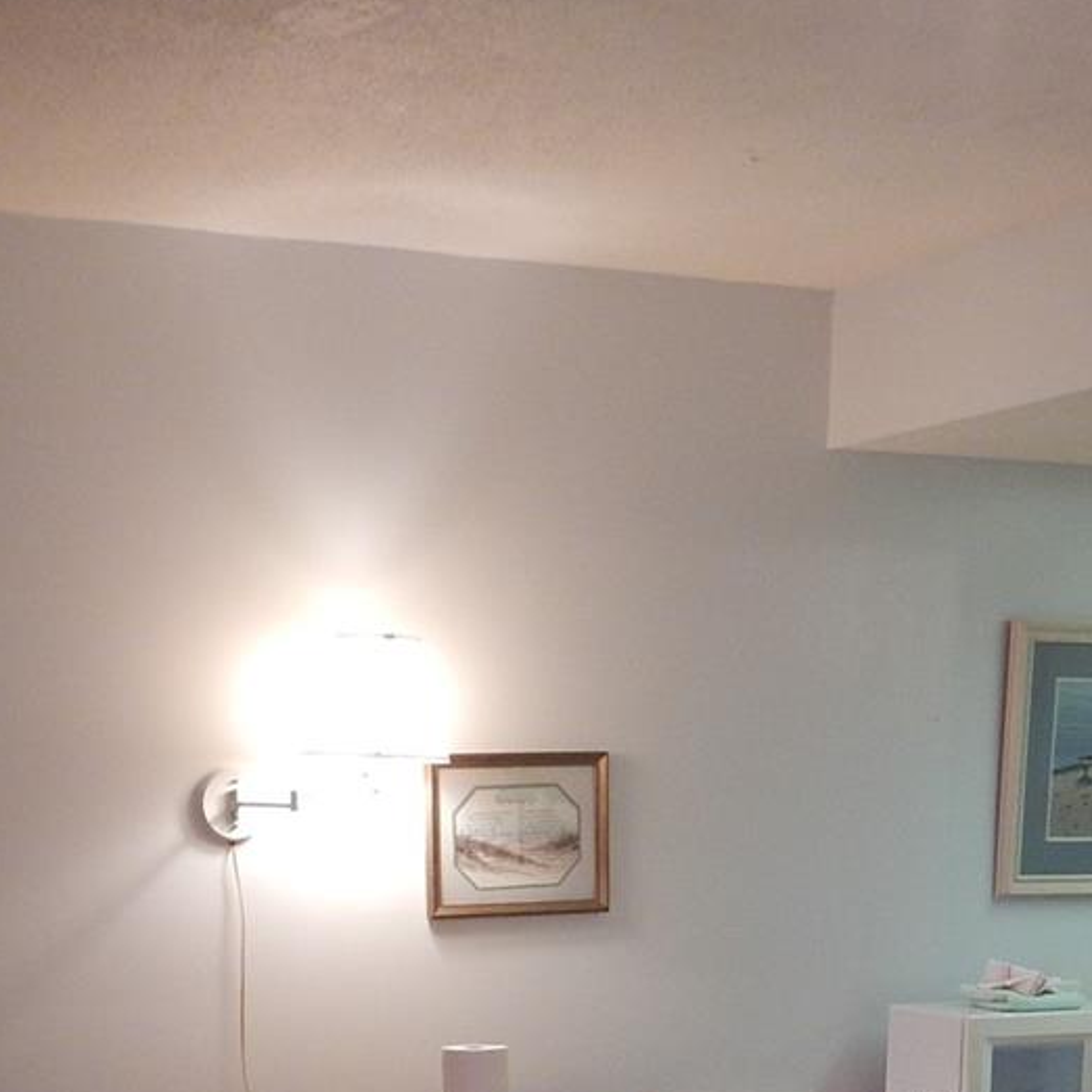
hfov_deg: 26.5
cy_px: 1207
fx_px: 2320
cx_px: 458
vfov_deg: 24.6
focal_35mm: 65
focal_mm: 4.3
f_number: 2.8
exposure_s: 1/30
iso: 250
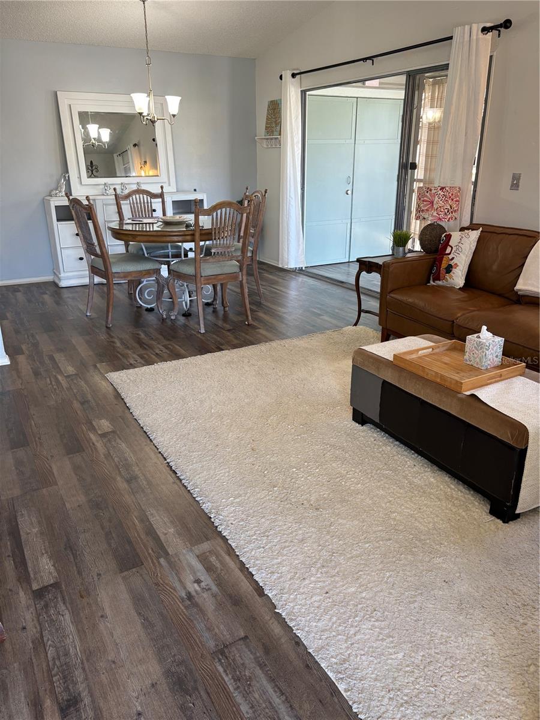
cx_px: 270
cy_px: 360
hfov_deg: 53.1
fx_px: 541
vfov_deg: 67.3
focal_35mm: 26
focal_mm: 5.96
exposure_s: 1/60
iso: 80
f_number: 1.6
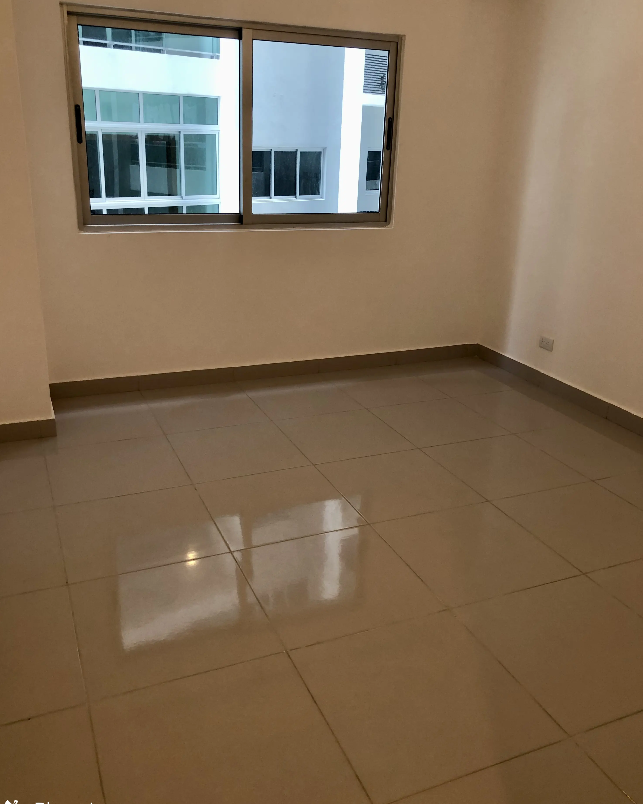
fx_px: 714
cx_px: 319
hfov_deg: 48.5
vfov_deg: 58.7
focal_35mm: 30
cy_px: 382
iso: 40
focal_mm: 3.99
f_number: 1.8
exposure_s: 1/30
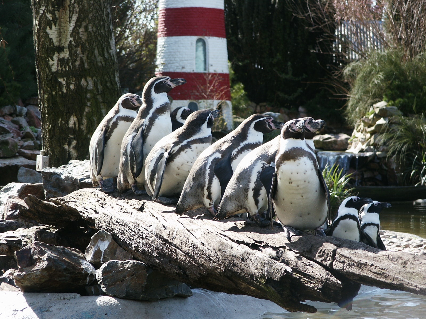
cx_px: 213
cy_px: 160
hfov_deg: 14.8
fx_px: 1637
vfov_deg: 11.1
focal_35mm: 133
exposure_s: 1/180
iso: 64
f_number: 3.6
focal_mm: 27.04
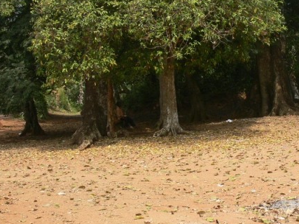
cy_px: 36
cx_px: 244
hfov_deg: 22.9
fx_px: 725
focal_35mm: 84
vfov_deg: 17.4
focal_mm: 7.4
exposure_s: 1/200
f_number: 5.6
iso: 80
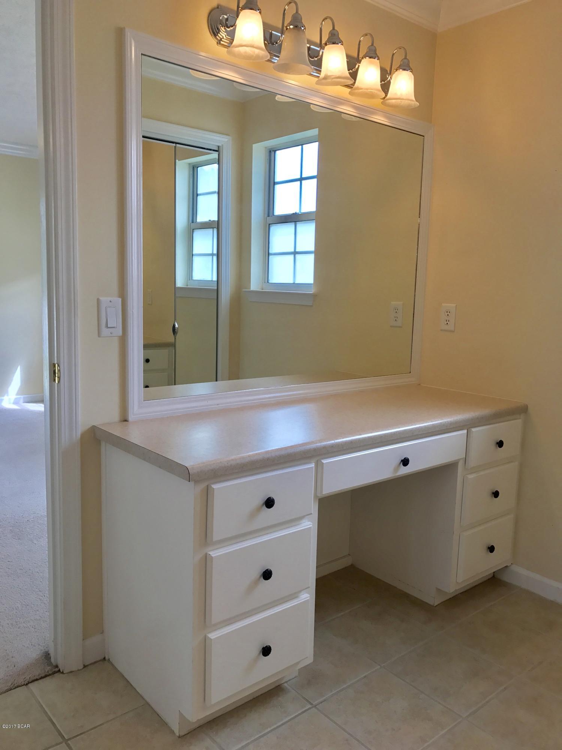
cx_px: 281
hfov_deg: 49.7
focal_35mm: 28
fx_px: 606
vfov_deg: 63.4
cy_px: 375
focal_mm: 3.99
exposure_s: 1/120
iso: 25
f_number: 1.8
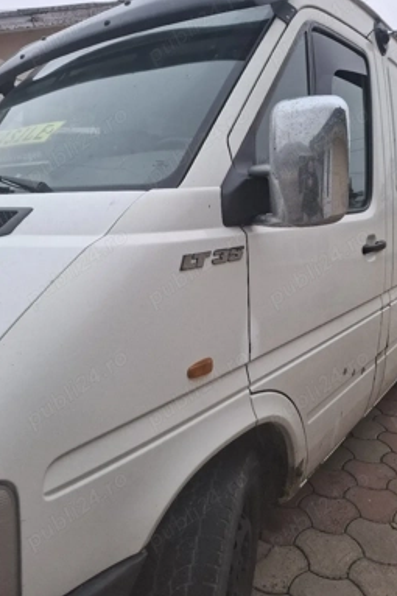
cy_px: 286
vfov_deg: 71.5
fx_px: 414
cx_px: 229
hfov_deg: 51.1
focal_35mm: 25
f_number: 1.8
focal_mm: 5.54
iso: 50
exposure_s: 1/106
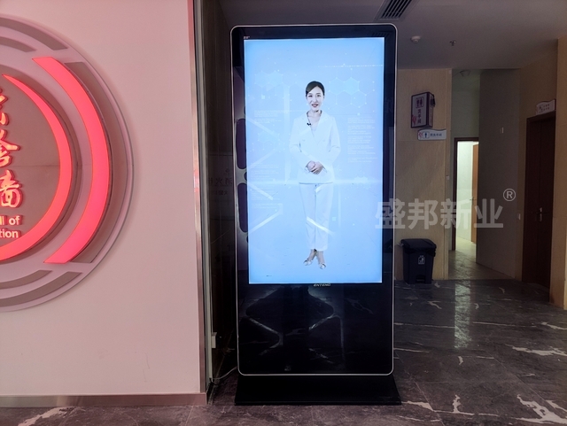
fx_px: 426
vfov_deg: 53.1
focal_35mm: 26
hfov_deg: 67.3
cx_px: 284
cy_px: 213
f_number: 1.6
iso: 284
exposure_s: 1/100
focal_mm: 5.58
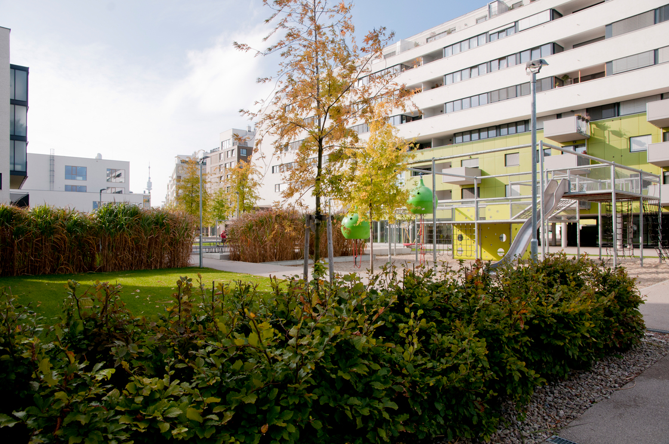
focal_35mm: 24
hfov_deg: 73.8
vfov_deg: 53.0
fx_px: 445
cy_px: 222
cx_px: 334
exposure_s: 1/250
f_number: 8
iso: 200
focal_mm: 16
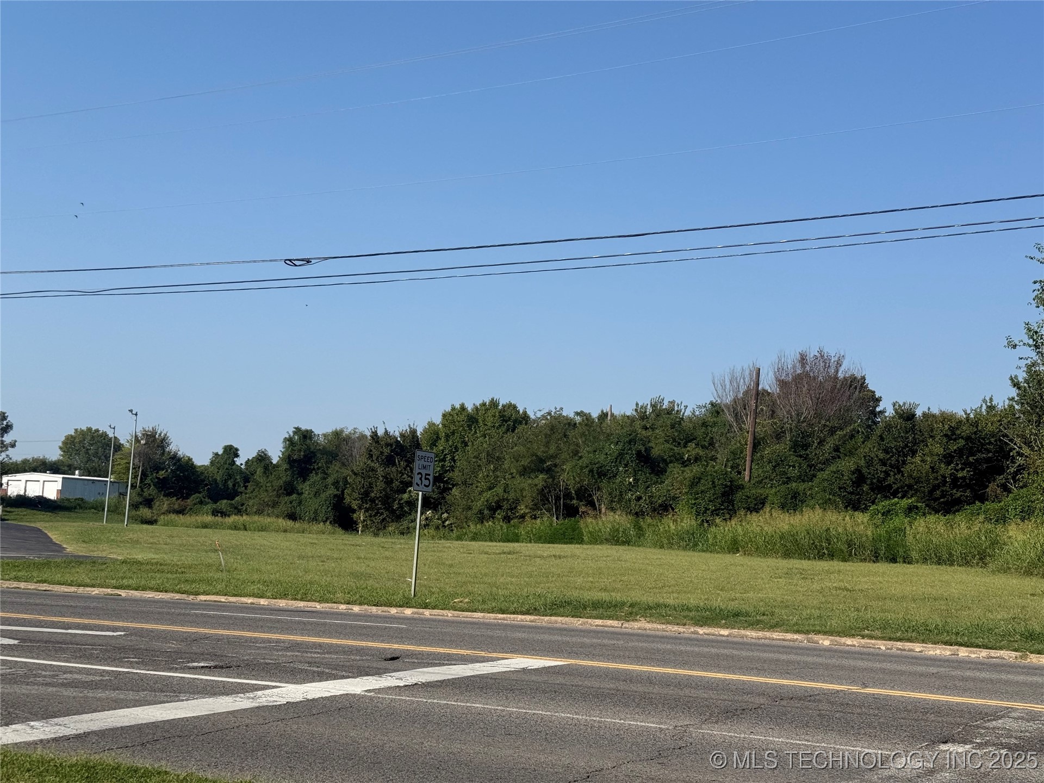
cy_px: 392
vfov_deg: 30.3
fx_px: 1448
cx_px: 522
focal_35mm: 48
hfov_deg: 39.7
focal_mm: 6.76
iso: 64
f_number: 1.78
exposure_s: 1/5208
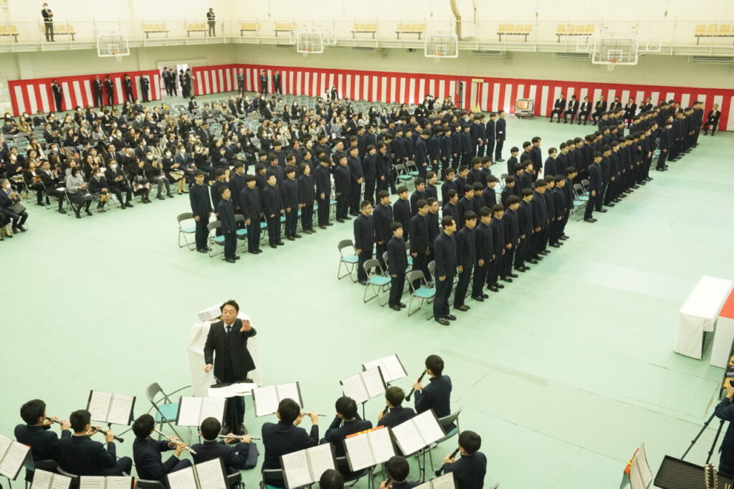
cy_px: 244
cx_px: 367
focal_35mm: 32
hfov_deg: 59.5
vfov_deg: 41.7
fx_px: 642
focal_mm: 21
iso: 6400
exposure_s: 1/60
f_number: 9
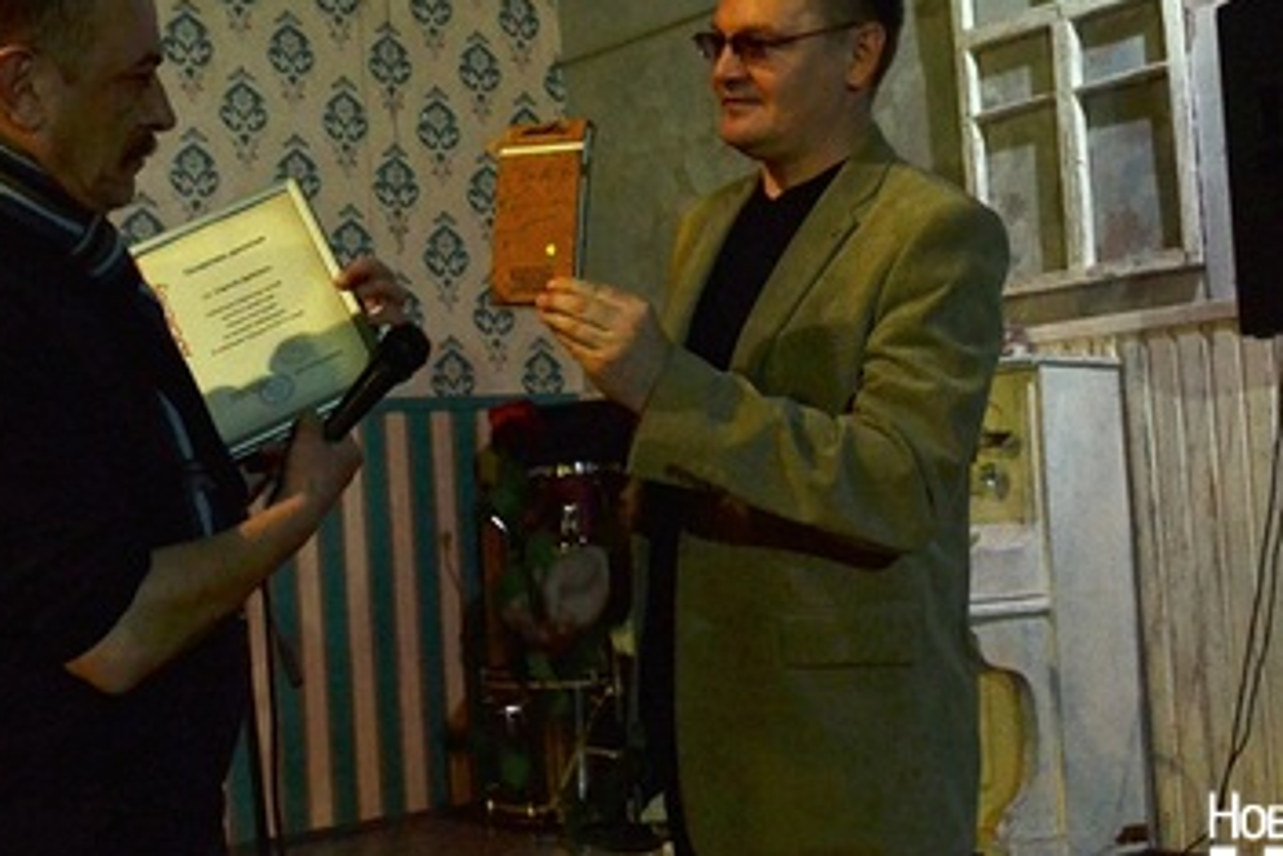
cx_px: 561
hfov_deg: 36.8
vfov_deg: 25.0
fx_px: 1925
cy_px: 342
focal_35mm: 54
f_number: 6.3
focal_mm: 24
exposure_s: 1/25
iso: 800
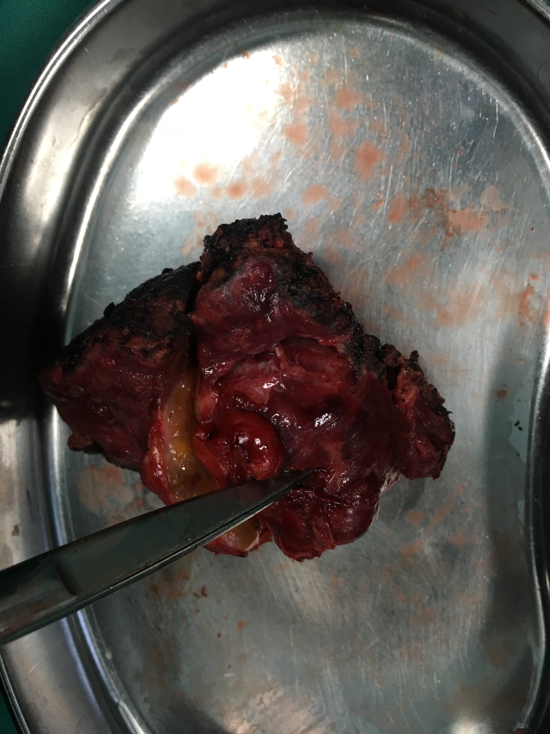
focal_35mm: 29
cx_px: 275
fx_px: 614
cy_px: 367
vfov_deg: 61.7
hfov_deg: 48.2
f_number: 2.2
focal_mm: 4.15
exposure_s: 1/33
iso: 100
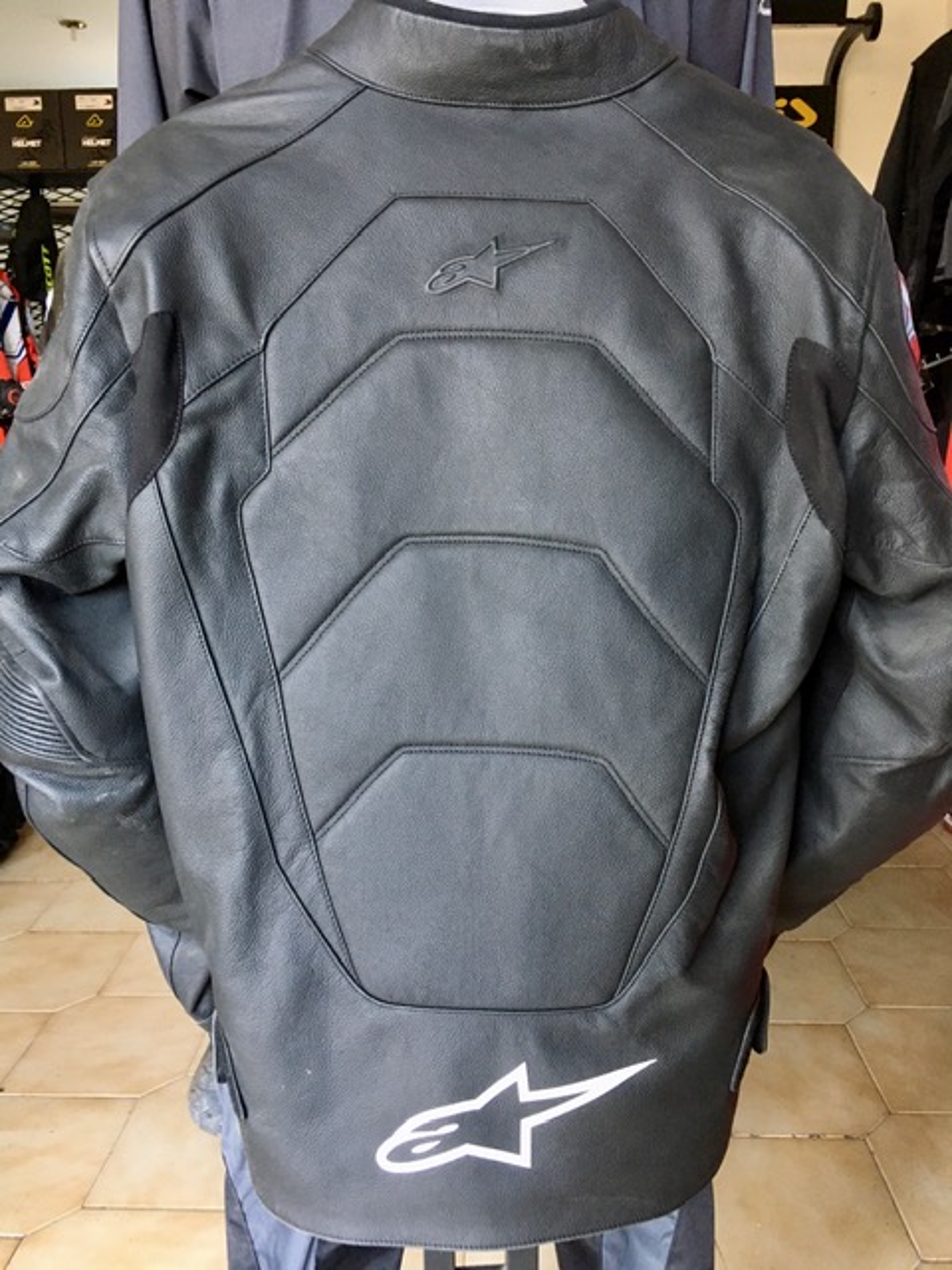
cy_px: 635
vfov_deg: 61.7
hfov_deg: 48.2
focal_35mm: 29
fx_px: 1063
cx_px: 476
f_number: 2.2
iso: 160
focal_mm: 4.15
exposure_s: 1/33
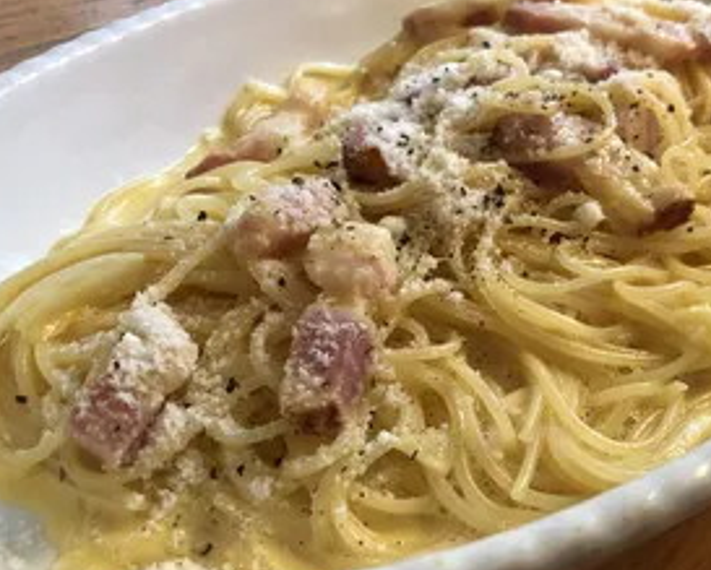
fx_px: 843
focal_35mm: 40
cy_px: 286
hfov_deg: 45.3
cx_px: 456
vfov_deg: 37.4
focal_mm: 4
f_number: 1.8
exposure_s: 1/25
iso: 40
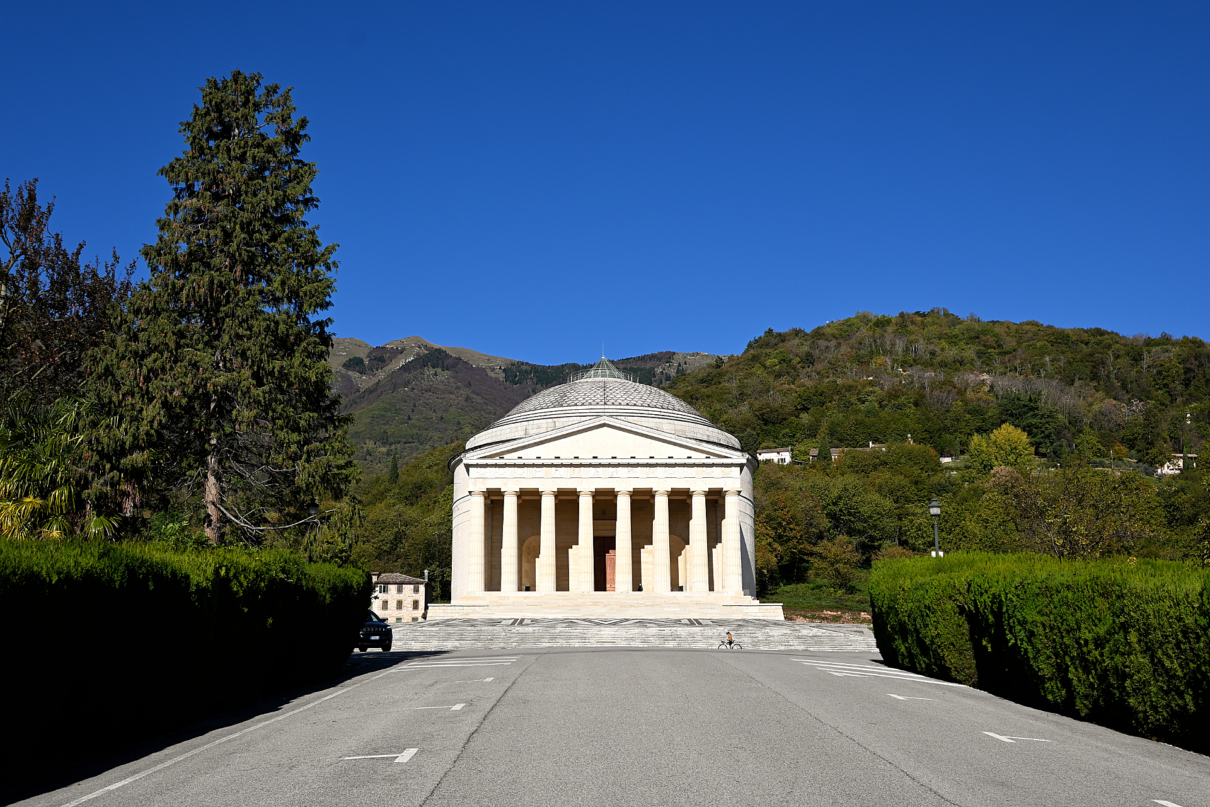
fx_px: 1386
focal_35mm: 41
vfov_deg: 32.4
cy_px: 404
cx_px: 605
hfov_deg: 47.2
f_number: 8
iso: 100
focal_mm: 27.5
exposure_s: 1/500
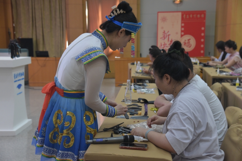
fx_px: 370
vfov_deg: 24.6
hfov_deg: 36.2
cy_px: 80
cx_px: 121
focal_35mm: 55
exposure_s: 1/100
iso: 3200
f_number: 5
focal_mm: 55
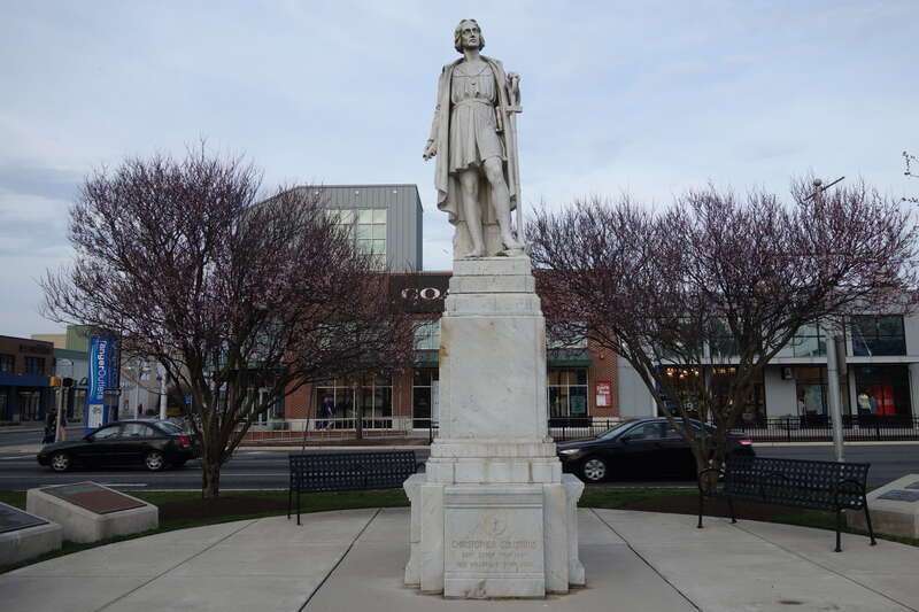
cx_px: 460
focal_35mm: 28
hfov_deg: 65.5
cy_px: 306
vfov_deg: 46.4
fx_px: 715
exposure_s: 1/250
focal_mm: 10.4
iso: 125
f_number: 4
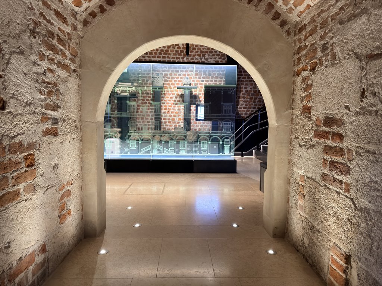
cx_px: 191
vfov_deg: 56.8
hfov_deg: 71.6
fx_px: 265
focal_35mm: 24
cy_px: 143
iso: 500
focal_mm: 6.76
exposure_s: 1/30
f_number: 1.78
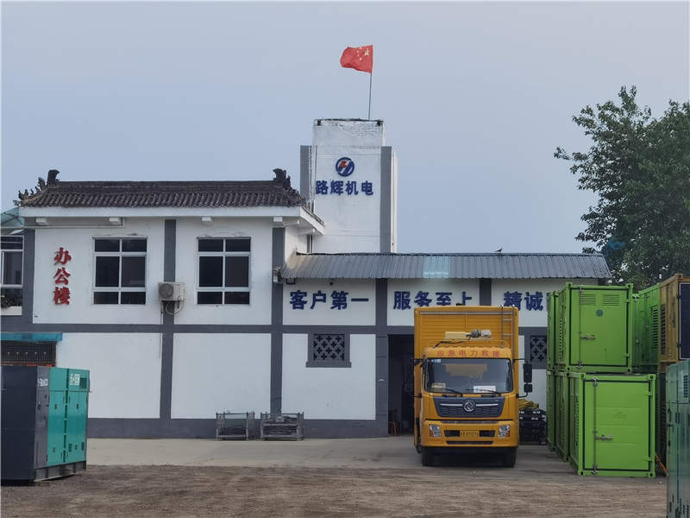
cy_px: 259
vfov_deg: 18.0
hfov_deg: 23.8
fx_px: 1635
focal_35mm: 82
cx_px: 345
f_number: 1.9
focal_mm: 6.71
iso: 50
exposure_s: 1/3378
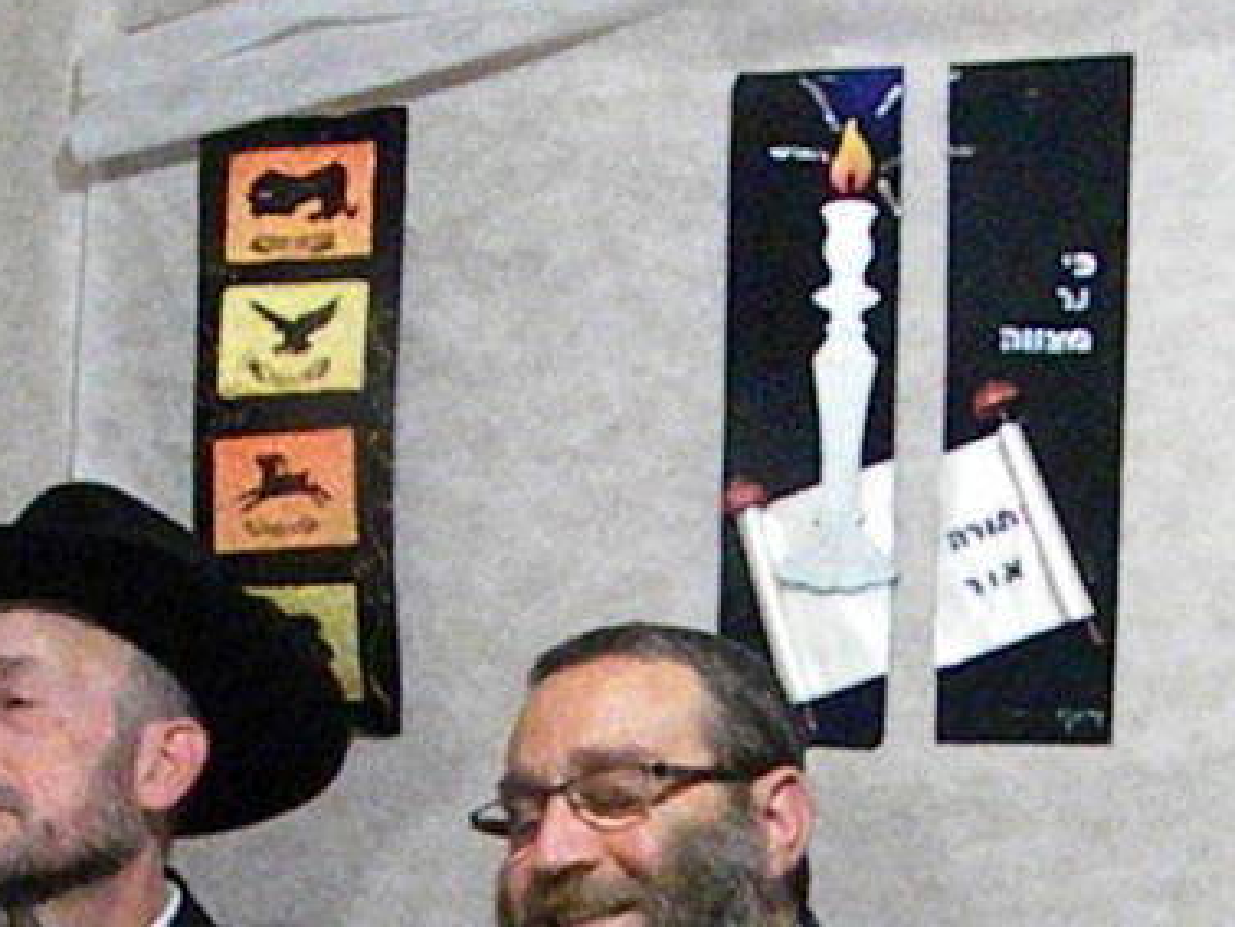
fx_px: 2712
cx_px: 819
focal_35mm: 76
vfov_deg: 18.5
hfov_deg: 25.5
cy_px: 1084
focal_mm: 5
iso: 3122
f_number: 3.5
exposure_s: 1/63
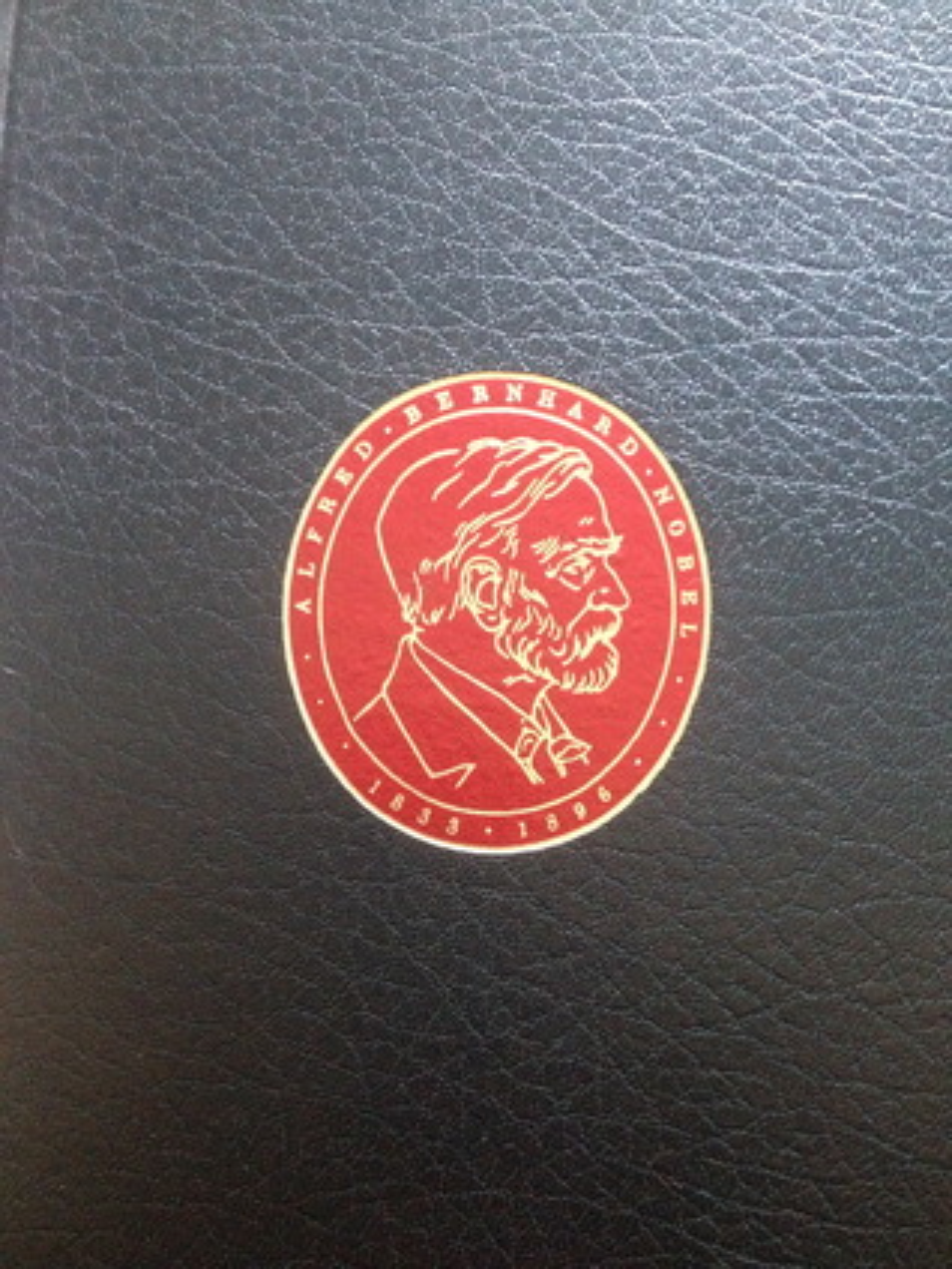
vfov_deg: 52.6
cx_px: 476
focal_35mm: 35
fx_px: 1283
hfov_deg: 40.7
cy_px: 634
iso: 500
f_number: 2.4
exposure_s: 1/15
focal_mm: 4.28
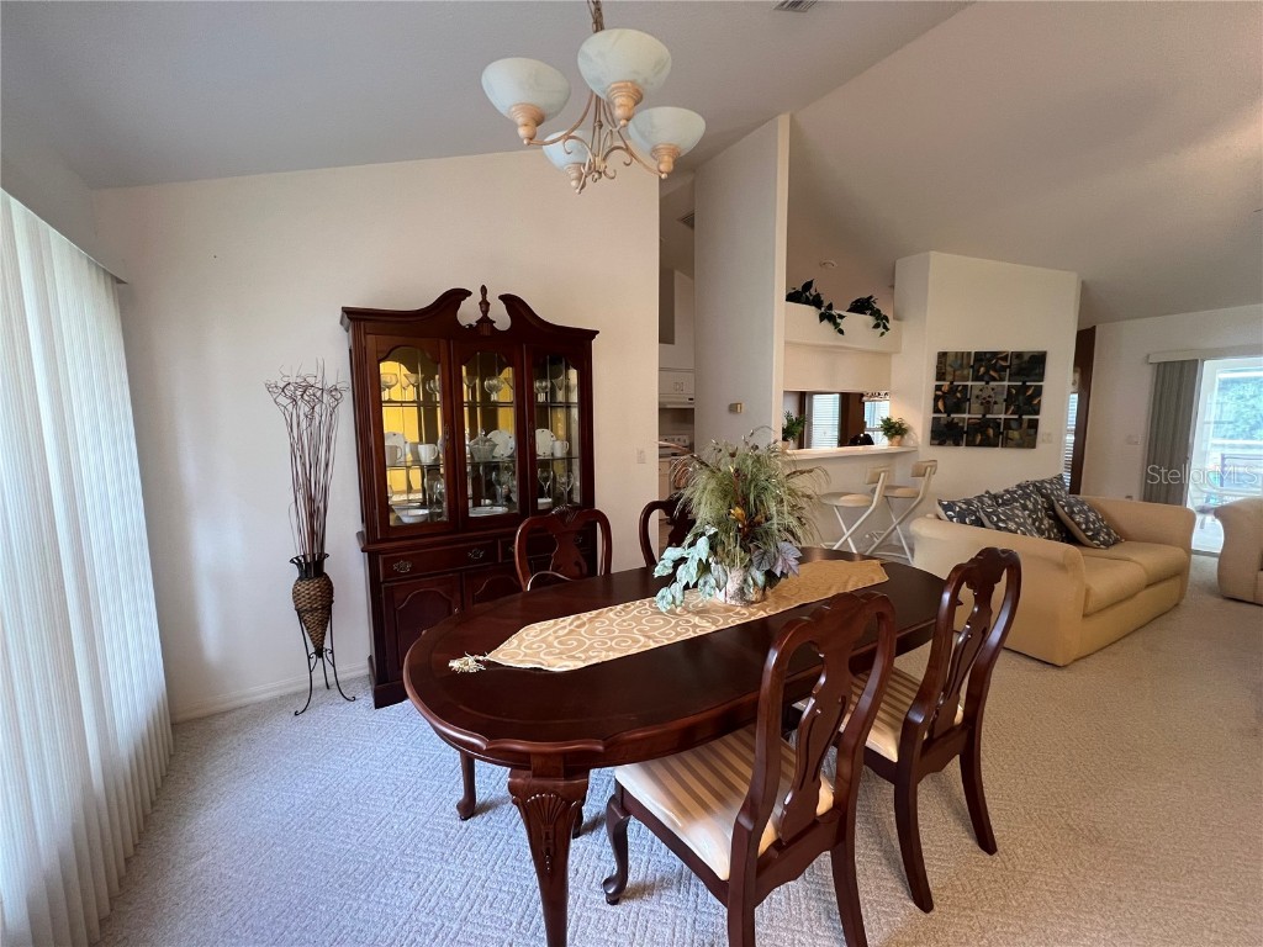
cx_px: 632
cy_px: 474
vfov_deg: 89.9
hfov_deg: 106.2
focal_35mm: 13
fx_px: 474
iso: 320
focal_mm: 1.57
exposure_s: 1/60
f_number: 1.8
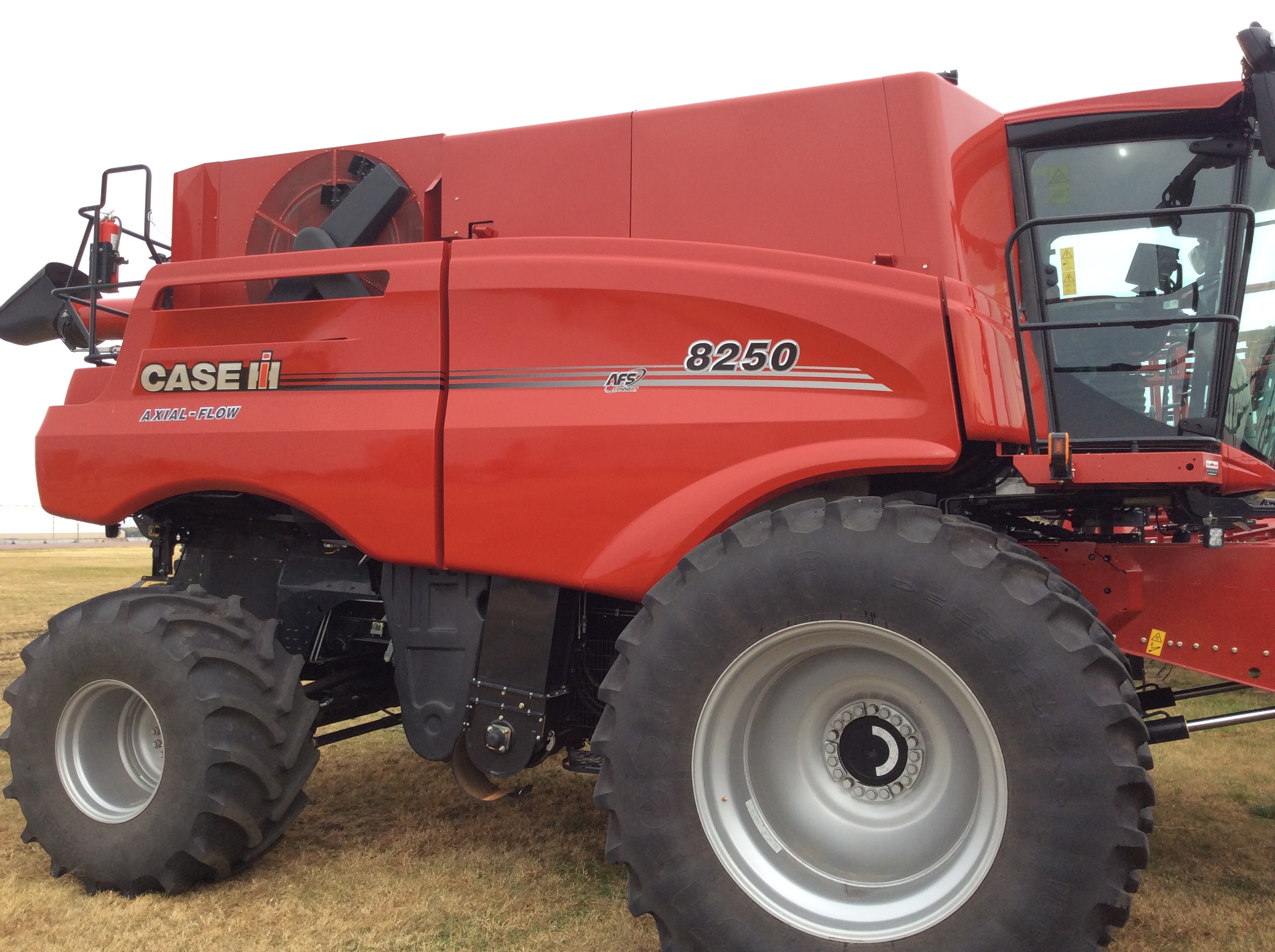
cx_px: 638
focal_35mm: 32
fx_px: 1177
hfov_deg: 56.9
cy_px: 476
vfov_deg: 44.1
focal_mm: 3.3
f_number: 2.4
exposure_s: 1/280
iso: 32
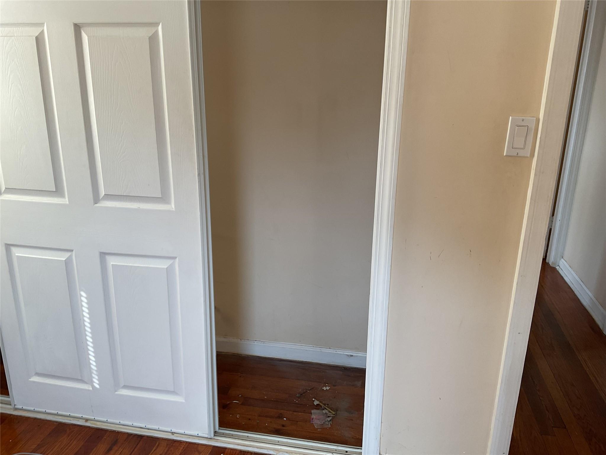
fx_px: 508
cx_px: 303
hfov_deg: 61.7
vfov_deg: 48.2
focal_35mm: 29
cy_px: 228
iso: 32
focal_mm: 3
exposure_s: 1/60
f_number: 1.8
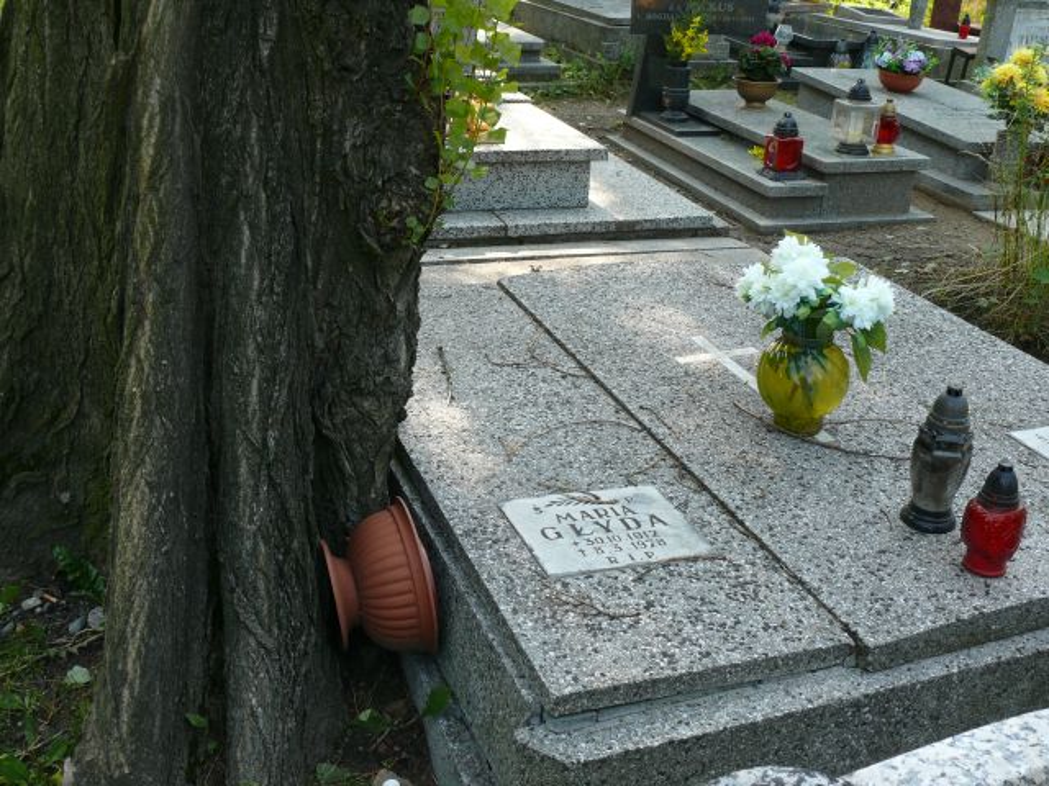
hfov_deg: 50.1
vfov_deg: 38.7
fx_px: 1121
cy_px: 393
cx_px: 524
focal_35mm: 37
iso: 100
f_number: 4
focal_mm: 7.9
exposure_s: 1/125
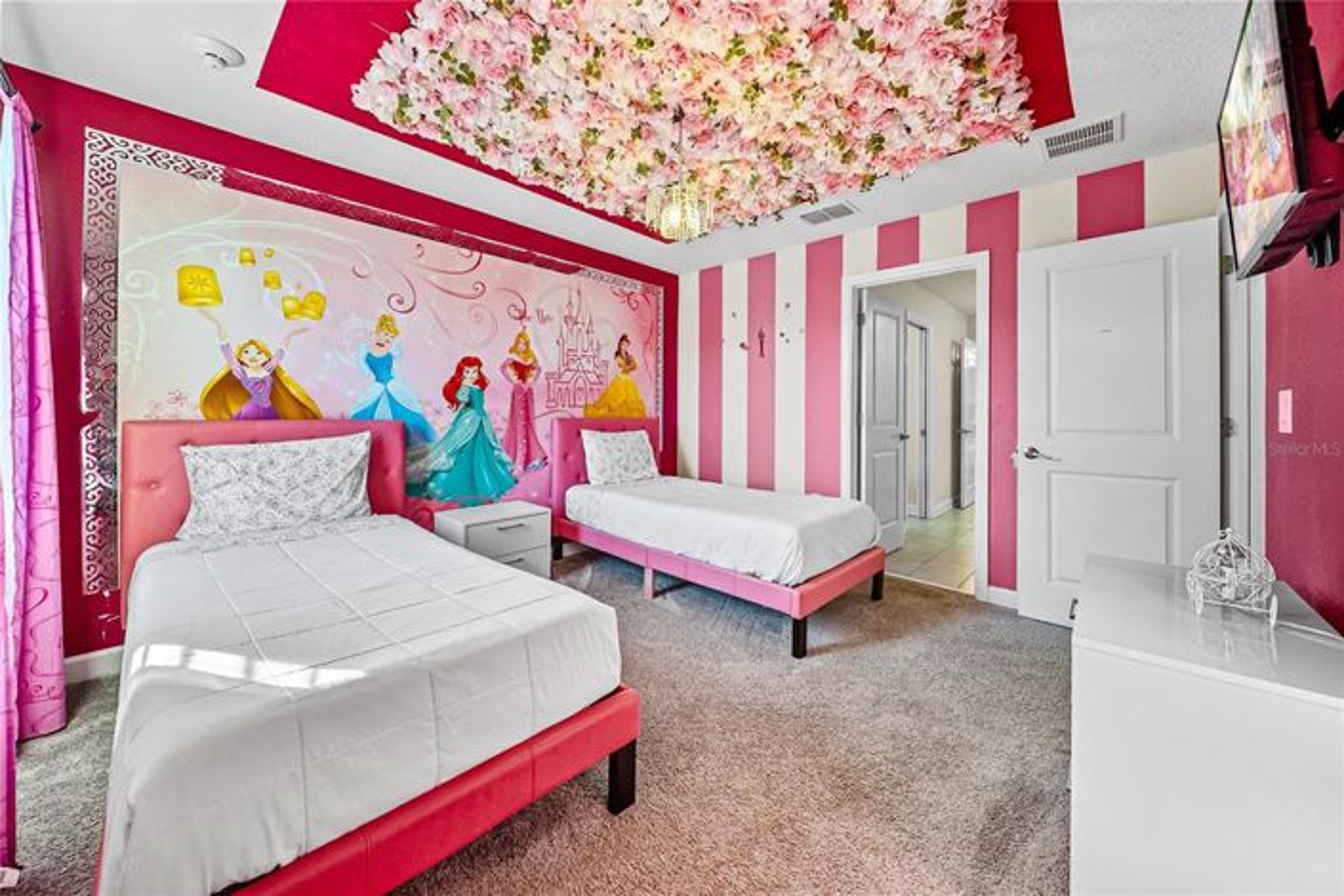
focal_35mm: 12
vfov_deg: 90.0
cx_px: 672
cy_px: 448
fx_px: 448
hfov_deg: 112.6
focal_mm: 12
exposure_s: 1/13
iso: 1000
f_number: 5.6
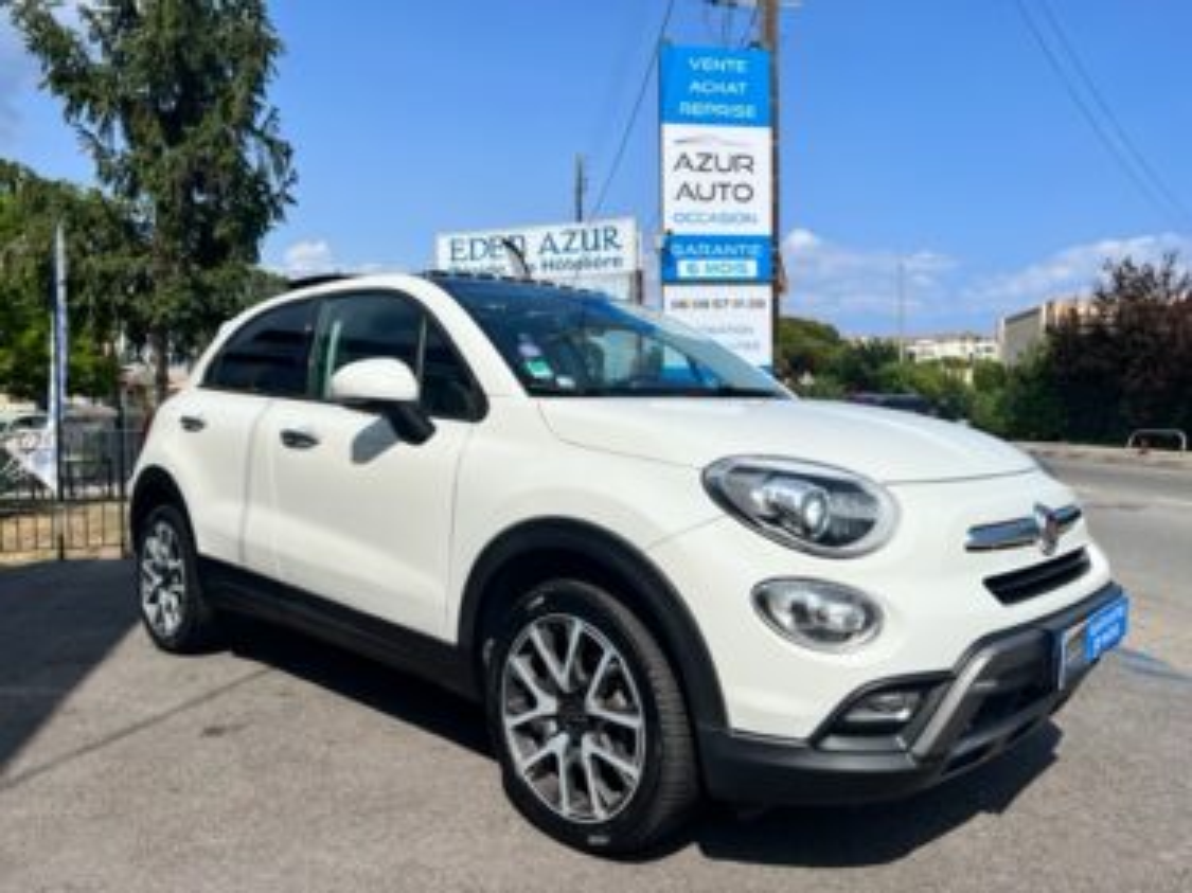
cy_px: 446
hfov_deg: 67.3
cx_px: 596
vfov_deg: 53.0
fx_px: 895
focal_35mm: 26
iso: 50
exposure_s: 1/10309
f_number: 1.5
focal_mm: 5.7
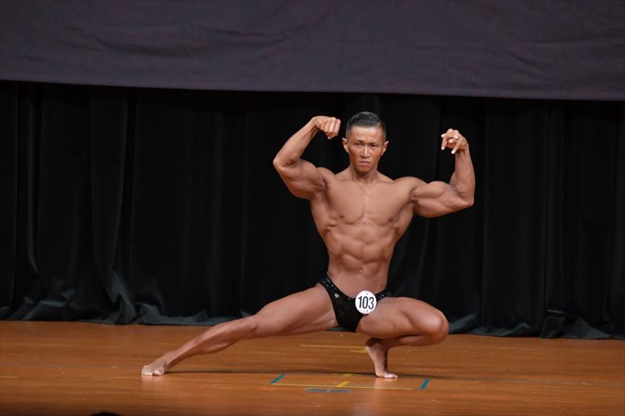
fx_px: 5987
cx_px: 312
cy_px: 208
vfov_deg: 4.0
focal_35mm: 345
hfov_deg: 6.0
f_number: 5.6
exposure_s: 1/400
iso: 4000
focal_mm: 230
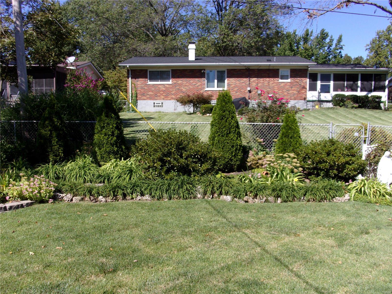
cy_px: 147
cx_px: 196
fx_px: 408
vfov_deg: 39.7
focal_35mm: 36
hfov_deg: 51.4
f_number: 11.8
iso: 80
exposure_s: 1/80
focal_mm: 6.4
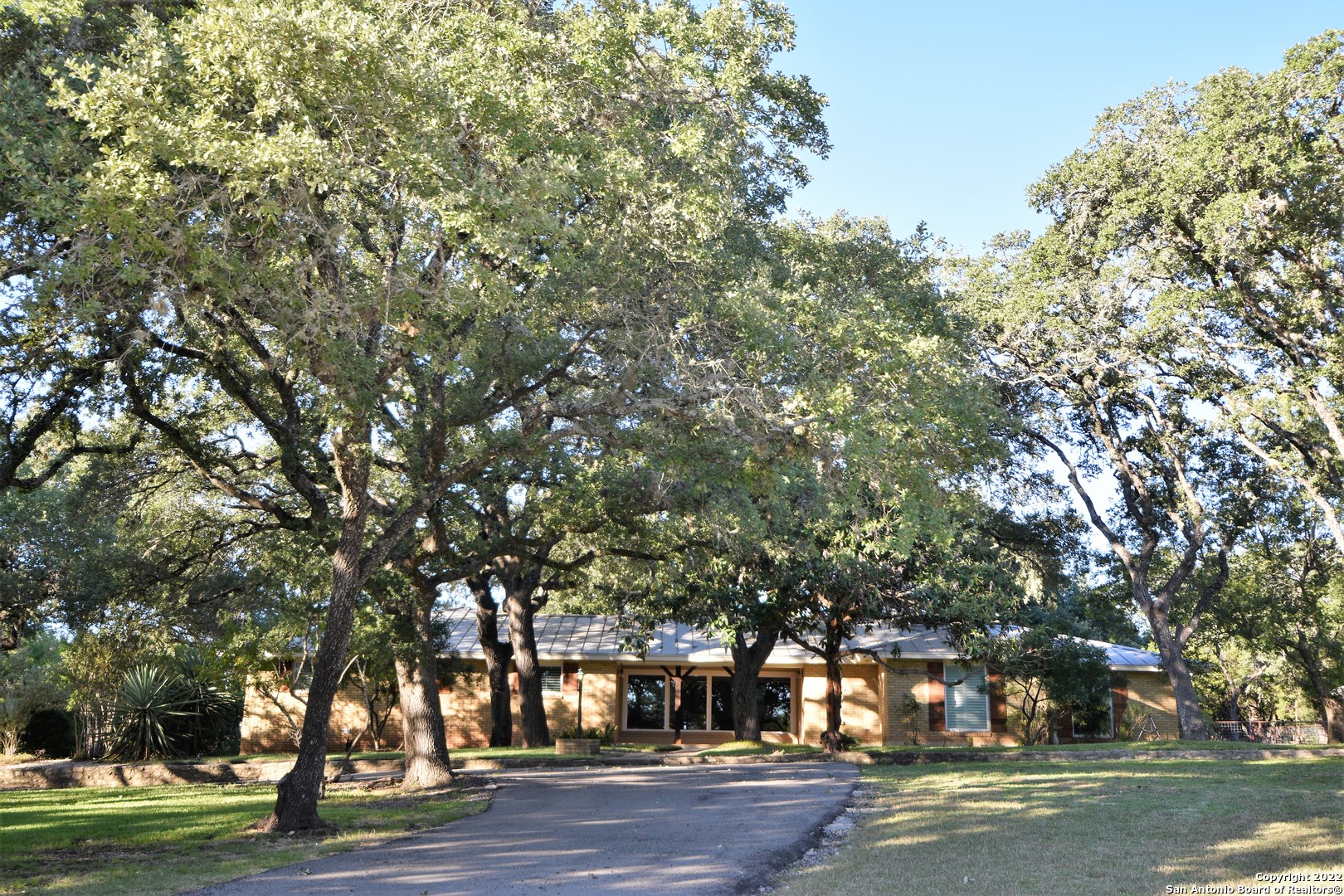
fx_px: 1344
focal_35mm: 36
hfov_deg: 53.1
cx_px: 672
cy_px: 448
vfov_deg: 36.9
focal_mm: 24
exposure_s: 1/200
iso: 220
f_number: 5
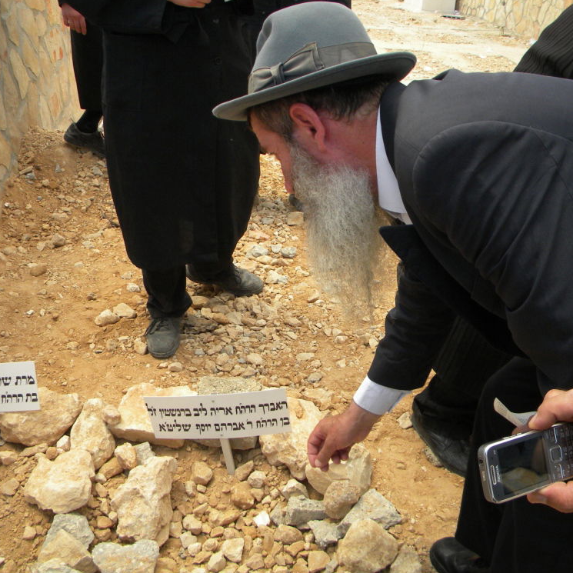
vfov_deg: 48.4
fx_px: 637
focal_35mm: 34
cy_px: 280
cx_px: 321
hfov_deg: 48.3
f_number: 3.5
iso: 127
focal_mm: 5
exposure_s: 1/500
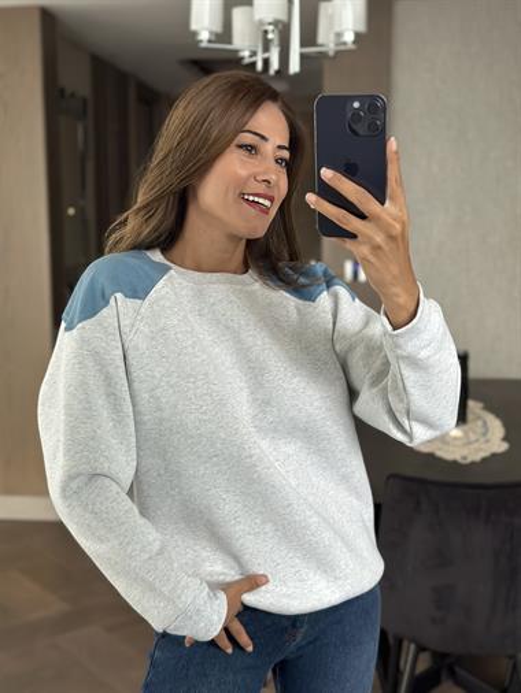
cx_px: 260
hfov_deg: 30.3
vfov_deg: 39.6
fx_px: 962
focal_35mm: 48
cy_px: 346
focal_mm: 6.86
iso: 400
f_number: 1.78
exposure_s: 1/52
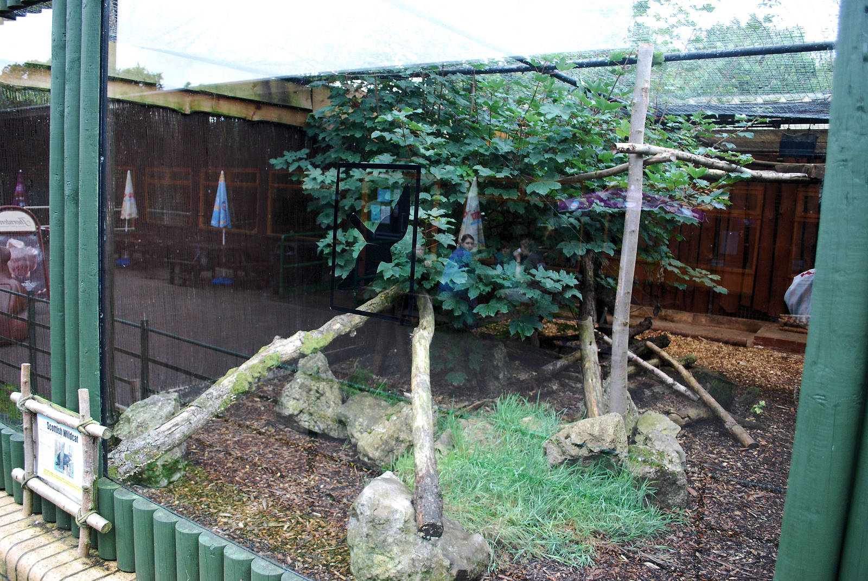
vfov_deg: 48.0
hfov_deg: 67.3
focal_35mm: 27
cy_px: 290
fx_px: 652
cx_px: 434
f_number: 3.5
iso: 800
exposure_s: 1/160
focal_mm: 18
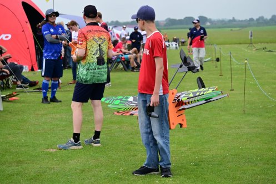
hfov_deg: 20.4
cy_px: 92
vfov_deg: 13.7
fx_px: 767
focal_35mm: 100
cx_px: 138
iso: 500
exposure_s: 1/800
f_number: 8
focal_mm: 100
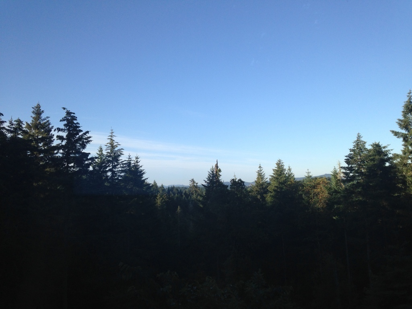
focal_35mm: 33
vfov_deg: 42.9
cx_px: 206
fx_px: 393
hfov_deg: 55.4
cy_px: 154
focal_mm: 4.12
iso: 50
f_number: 2.4
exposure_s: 1/713
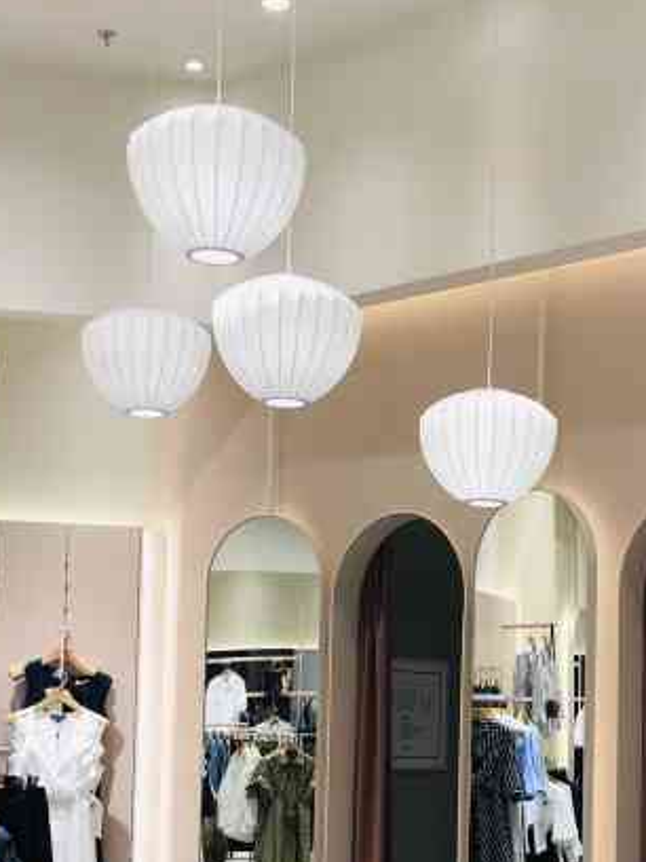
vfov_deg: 29.5
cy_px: 694
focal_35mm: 64
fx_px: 1592
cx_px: 410
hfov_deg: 22.9
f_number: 1.8
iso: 32
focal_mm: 4
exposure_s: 1/100
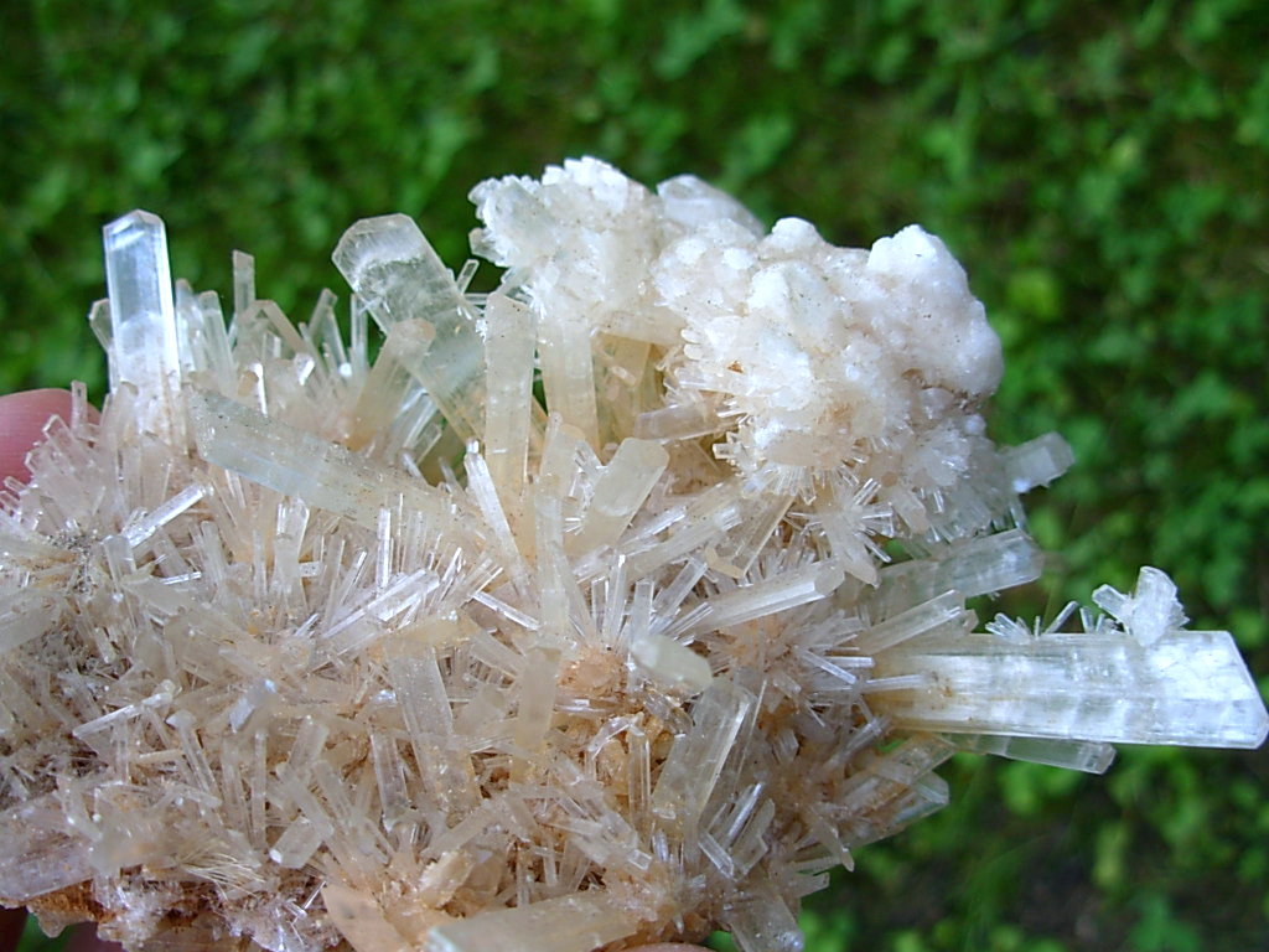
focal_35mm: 38
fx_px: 1393
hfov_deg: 49.0
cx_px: 634
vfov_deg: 37.7
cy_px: 476
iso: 50
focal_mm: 6.3
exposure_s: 1/197
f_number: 2.9
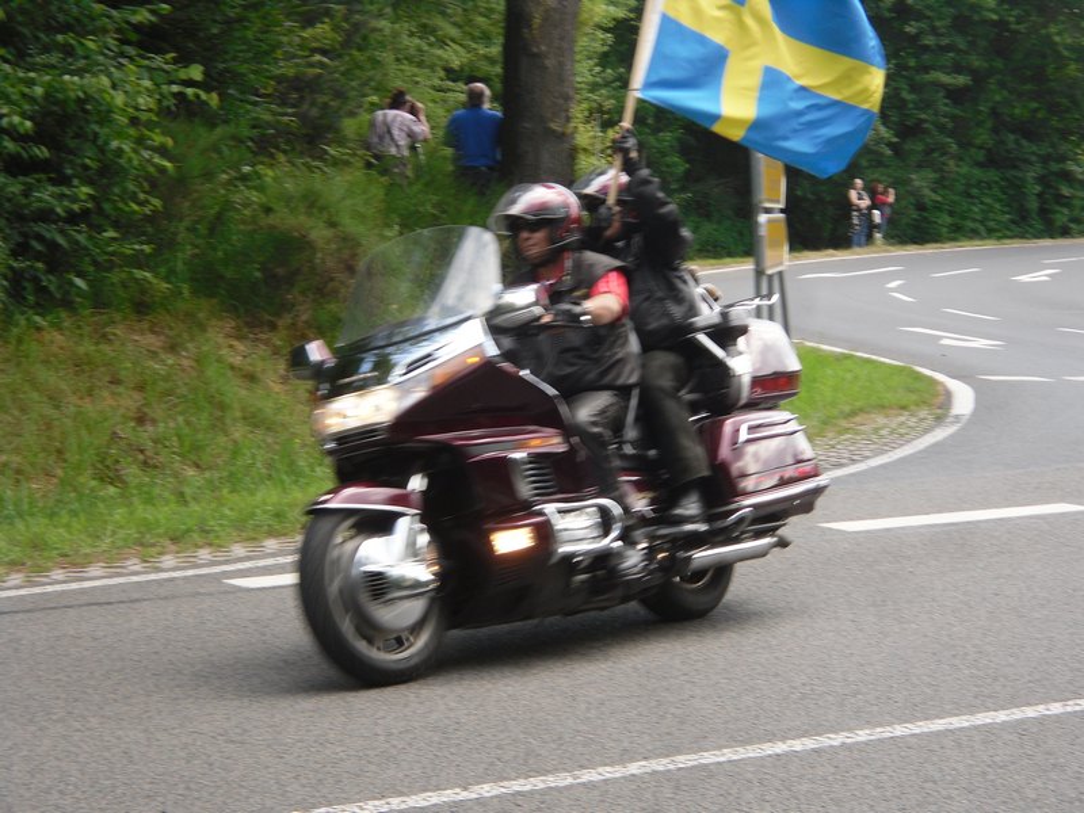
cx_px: 542
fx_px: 2944
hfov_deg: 20.9
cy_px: 406
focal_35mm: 94
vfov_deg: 15.7
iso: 80
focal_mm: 16.72
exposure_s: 1/90
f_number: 5
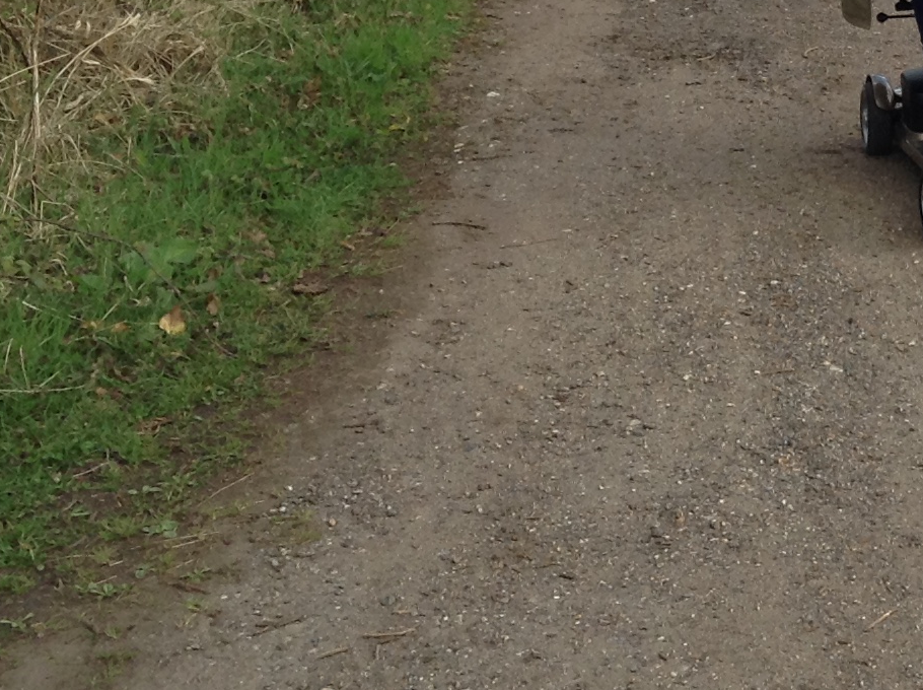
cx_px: 873
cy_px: -109
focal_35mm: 94
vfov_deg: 15.2
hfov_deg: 20.4
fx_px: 2503
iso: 25
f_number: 2.4
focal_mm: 3.3
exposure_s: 1/281
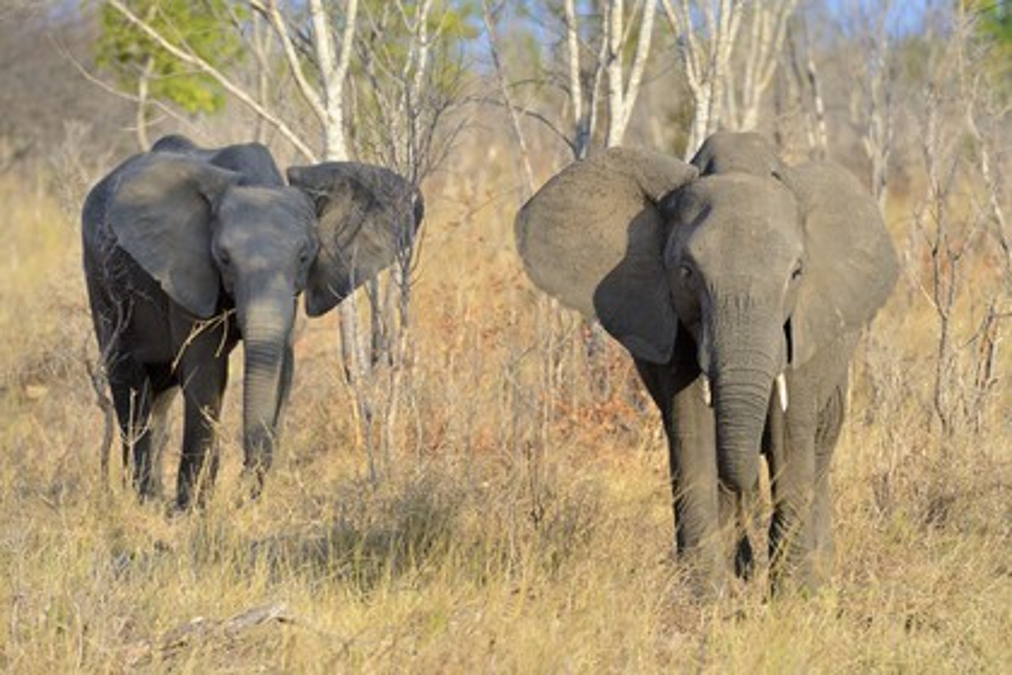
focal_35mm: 280
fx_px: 7870
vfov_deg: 4.9
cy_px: 338
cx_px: 506
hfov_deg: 7.4
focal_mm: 280
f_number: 5.6
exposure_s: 1/640
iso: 400
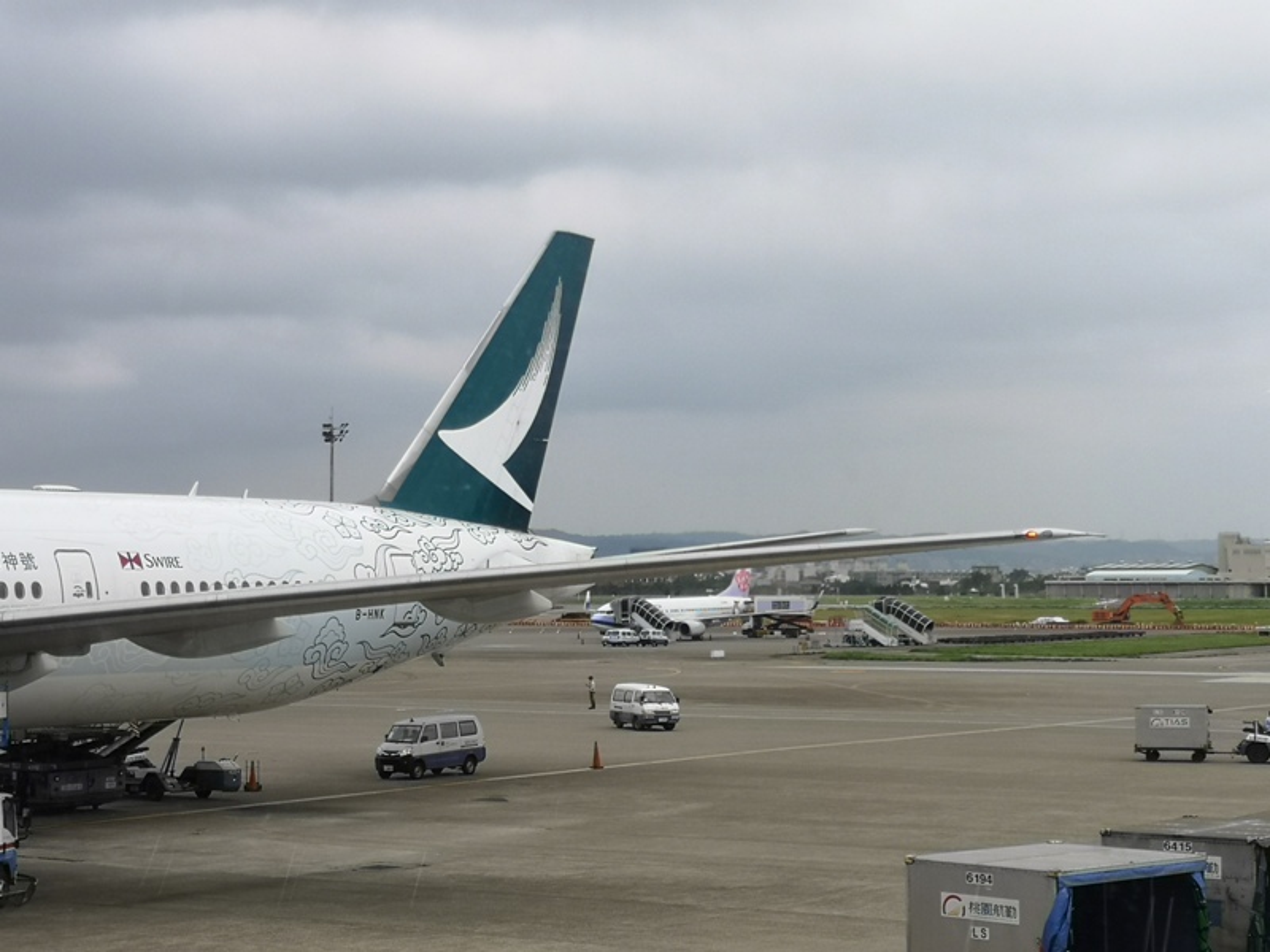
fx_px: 2605
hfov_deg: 27.4
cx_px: 635
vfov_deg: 20.7
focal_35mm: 71
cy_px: 476
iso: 50
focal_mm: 3.95
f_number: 1.8
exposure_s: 1/621
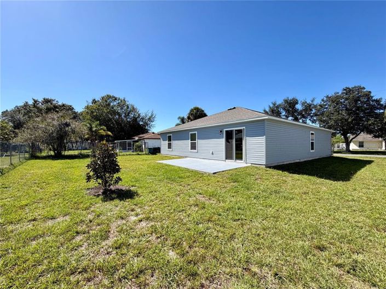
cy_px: 144
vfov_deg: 85.6
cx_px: 193
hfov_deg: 102.1
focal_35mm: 14
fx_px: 156
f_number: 2.2
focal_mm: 2.22
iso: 32
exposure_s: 1/770
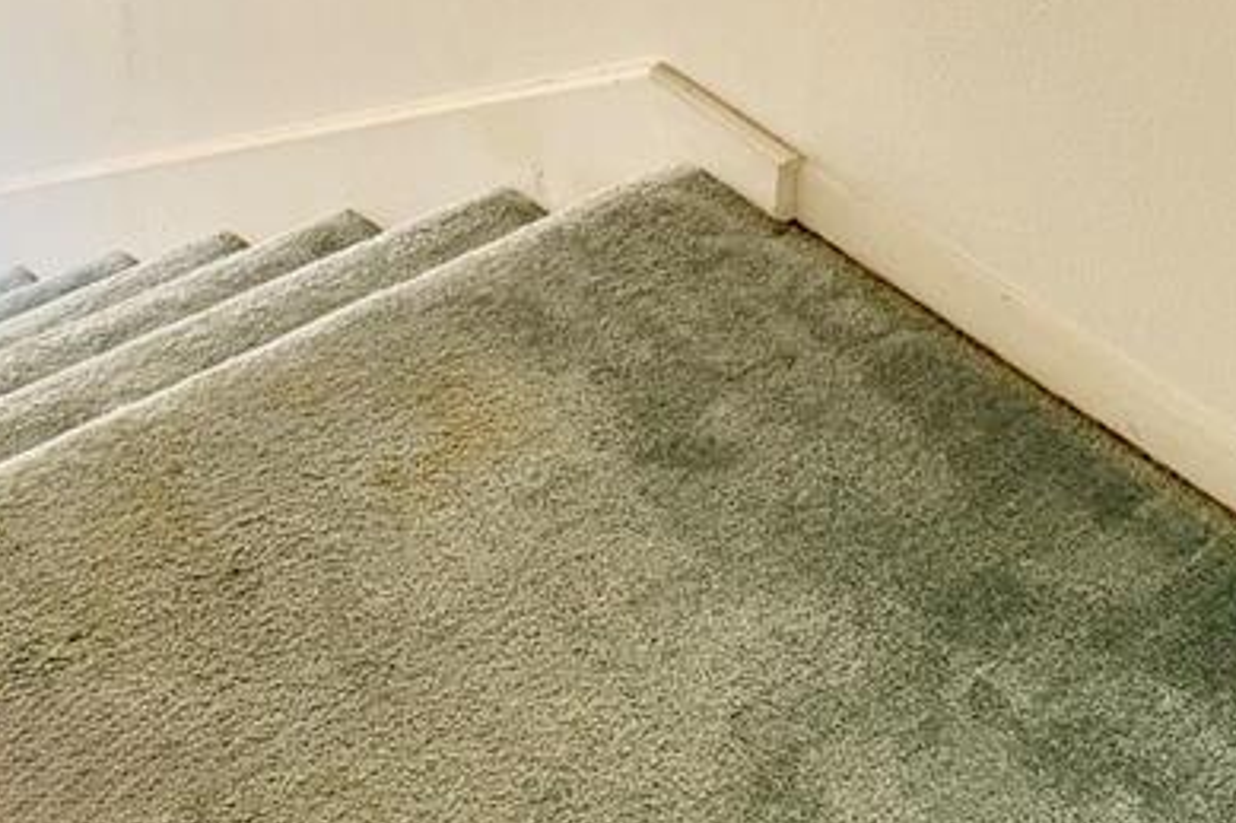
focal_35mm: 77
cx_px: 626
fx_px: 2642
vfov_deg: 16.2
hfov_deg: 26.3
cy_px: -404
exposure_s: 1/121
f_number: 1.78
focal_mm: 6.76
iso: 100
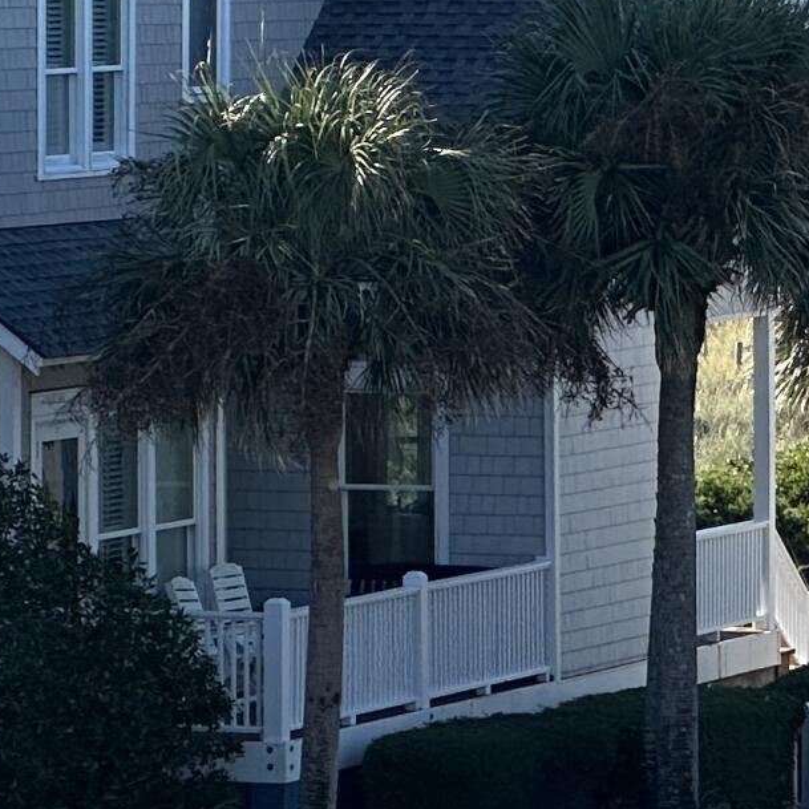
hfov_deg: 5.2
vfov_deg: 5.2
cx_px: 1484
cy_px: 310
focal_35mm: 335
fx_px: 8858
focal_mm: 9
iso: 32
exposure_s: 1/576
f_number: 2.8
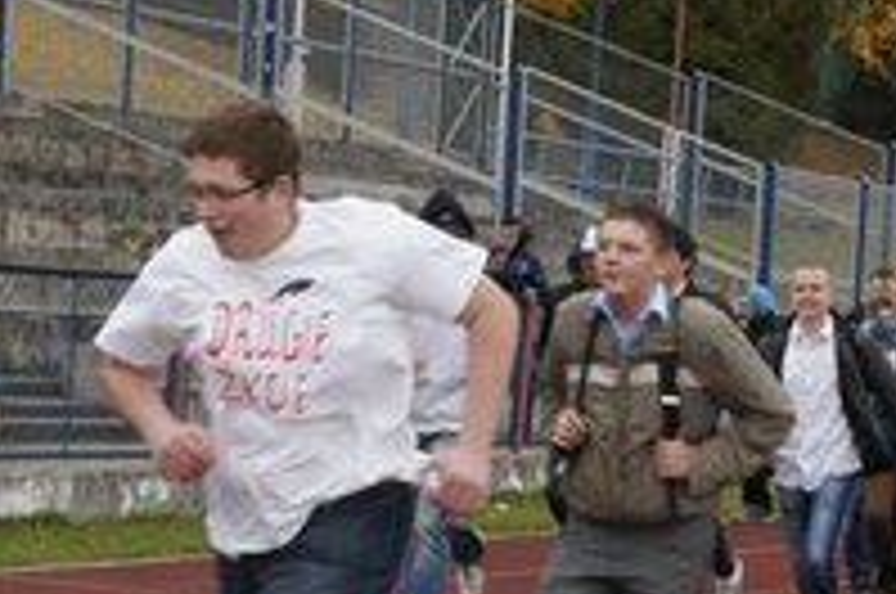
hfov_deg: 13.9
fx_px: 3653
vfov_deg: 9.3
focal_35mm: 147
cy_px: 486
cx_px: 801
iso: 800
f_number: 13
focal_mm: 30
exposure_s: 1/160
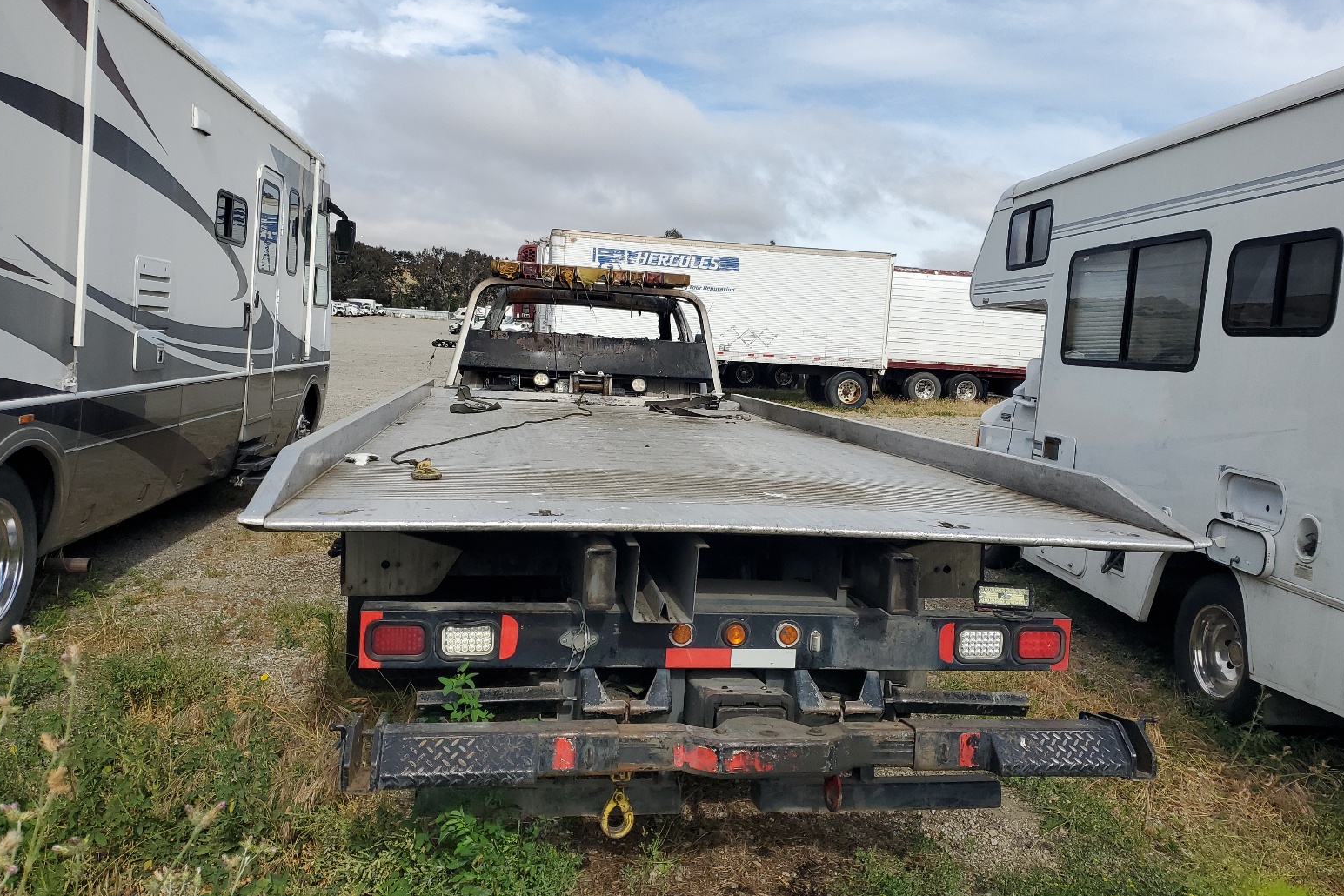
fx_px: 1045
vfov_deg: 46.4
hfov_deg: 65.5
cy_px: 415
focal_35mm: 28
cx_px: 672
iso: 50
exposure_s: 1/3333
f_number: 1.5
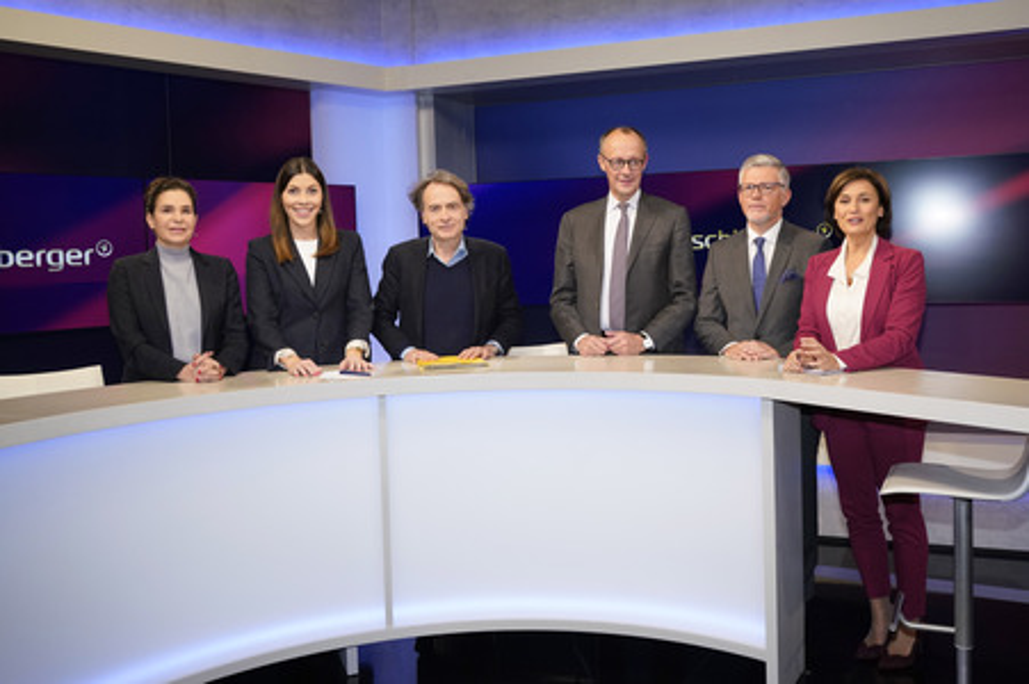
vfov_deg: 46.3
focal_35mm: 28
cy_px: 342
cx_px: 514
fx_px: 800
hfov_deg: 65.5
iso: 2000
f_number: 5.6
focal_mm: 28
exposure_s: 1/125
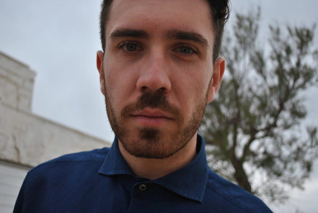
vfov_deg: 34.3
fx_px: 345
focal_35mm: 39
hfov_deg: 49.5
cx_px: 159
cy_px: 106
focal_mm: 26
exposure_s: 1/320
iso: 100
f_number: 4.2
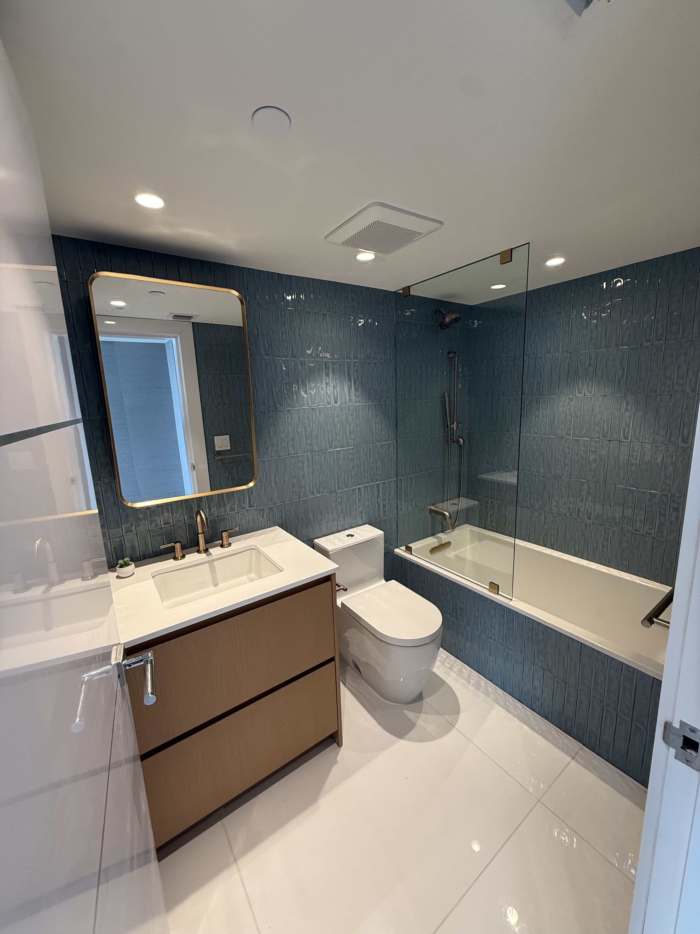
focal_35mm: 14
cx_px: 350
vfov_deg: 102.1
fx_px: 377
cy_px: 467
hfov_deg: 85.7
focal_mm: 2.22
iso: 200
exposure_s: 1/99
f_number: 2.2
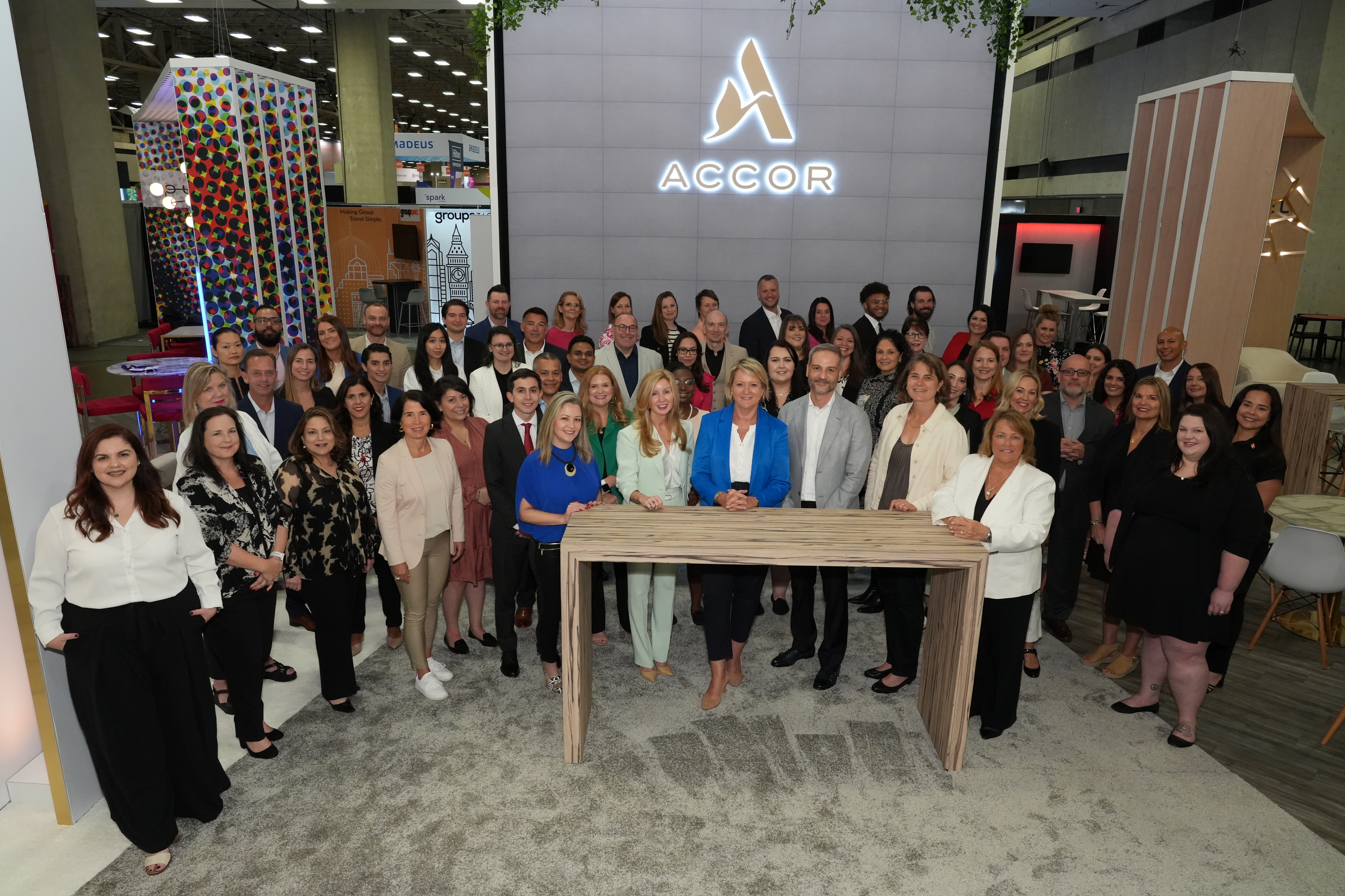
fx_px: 934
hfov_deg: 71.5
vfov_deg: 51.3
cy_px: 458
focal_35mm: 25
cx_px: 671
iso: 4000
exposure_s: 1/160
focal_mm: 24
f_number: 9
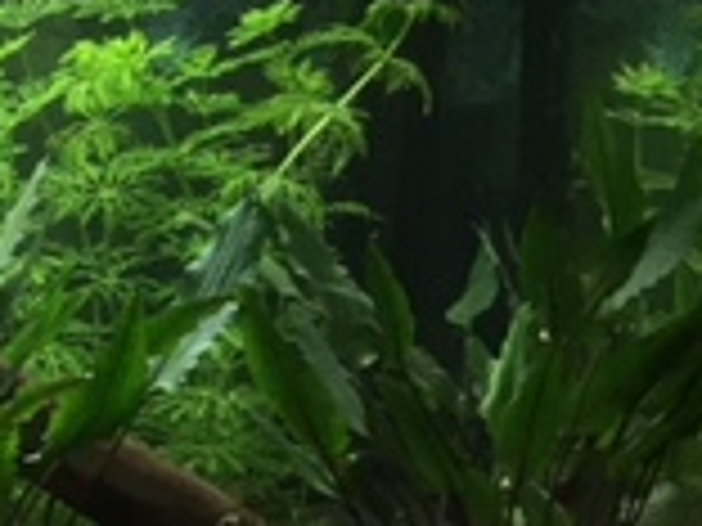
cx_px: -621
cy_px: 202
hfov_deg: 14.3
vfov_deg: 12.4
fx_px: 2413
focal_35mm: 119
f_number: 2.2
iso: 50
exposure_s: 1/33
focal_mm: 4.15
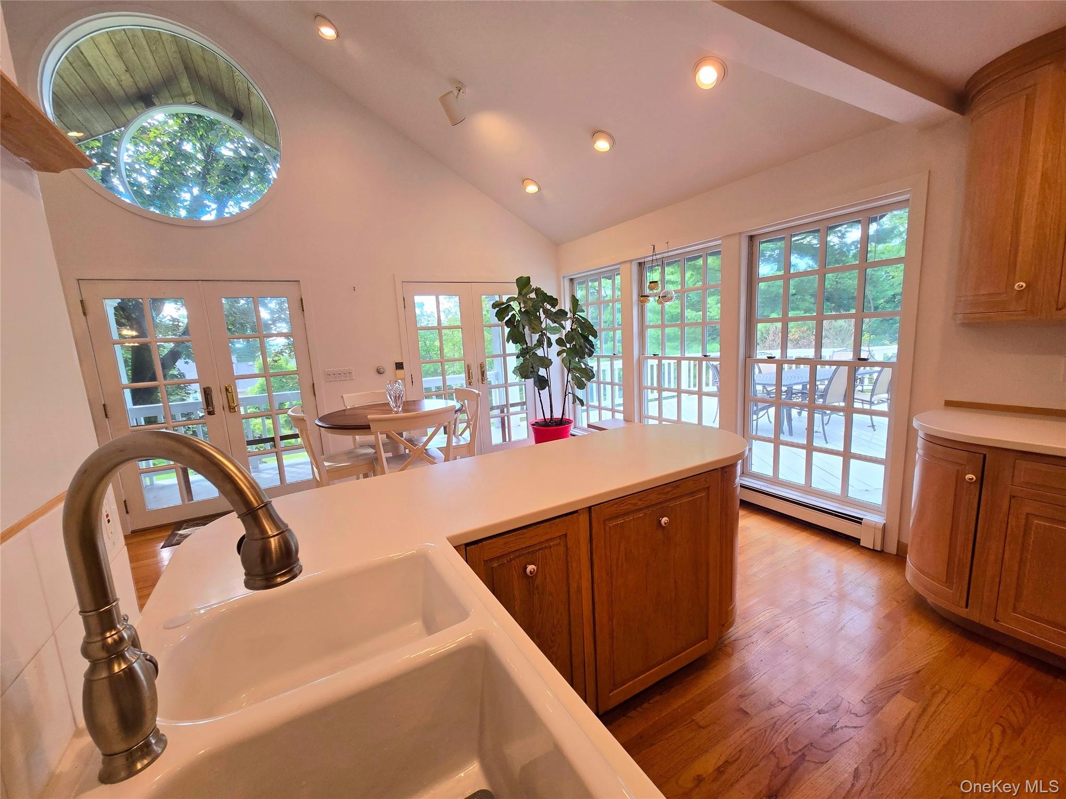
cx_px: 533
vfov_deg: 89.9
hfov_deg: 106.2
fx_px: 400
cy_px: 400
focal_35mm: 13
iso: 64
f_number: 2.2
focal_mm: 2.2
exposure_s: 1/60
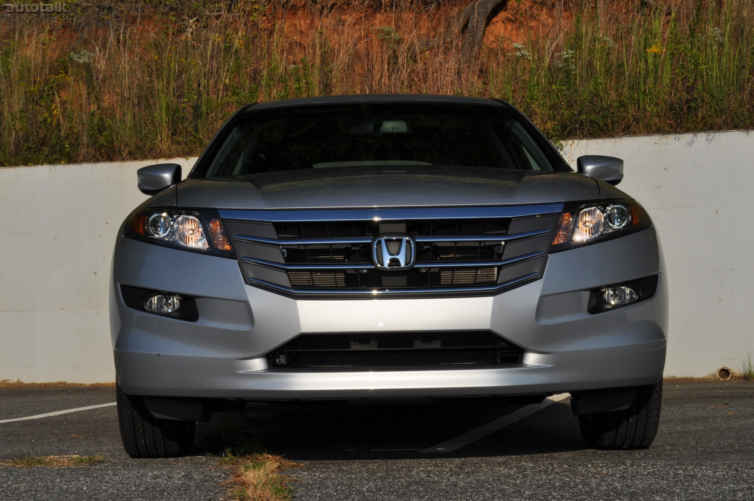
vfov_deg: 19.7
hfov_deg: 29.3
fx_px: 1444
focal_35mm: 69
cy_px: 250
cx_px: 377
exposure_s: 1/200
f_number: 20
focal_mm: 46
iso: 200
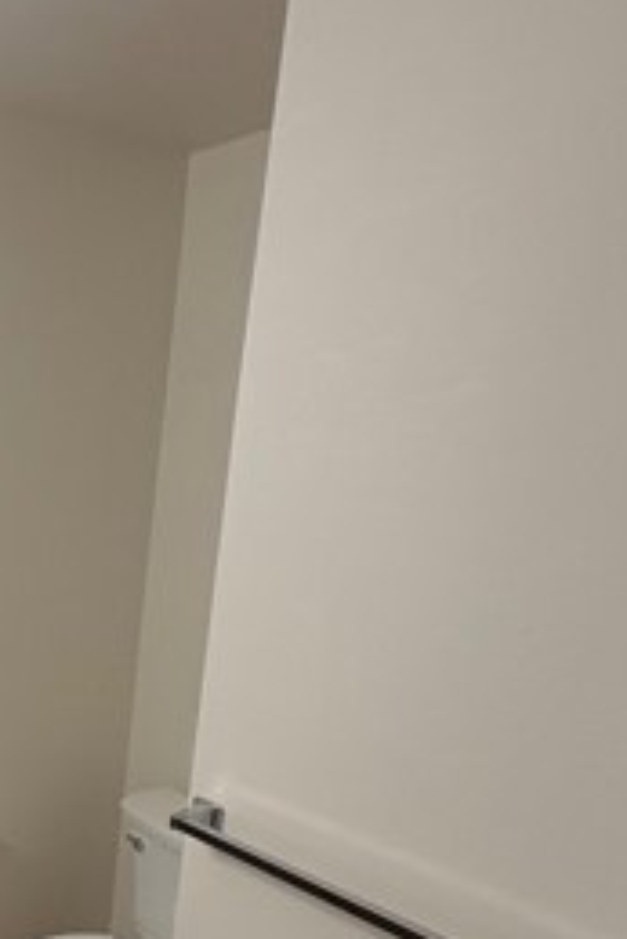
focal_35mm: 36
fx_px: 939
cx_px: -178
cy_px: 624
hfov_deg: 29.9
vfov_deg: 52.1
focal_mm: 2.22
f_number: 2.2
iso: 125
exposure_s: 1/120
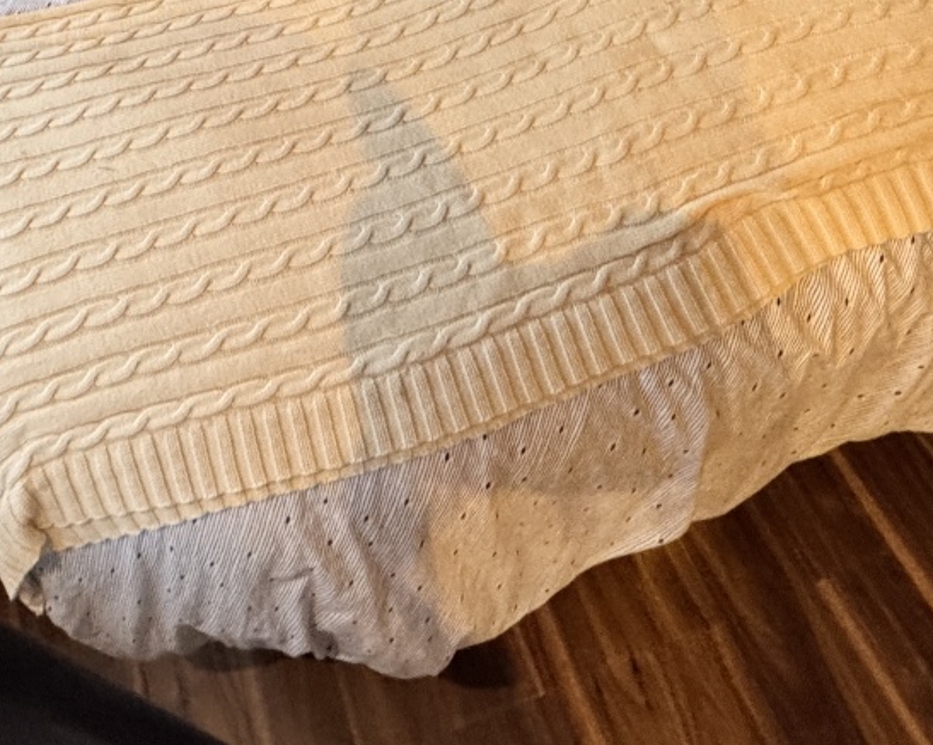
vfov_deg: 33.6
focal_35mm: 36
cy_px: -145
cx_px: 258
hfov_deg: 48.7
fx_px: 994
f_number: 2.2
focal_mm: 2.22
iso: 320
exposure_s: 1/63
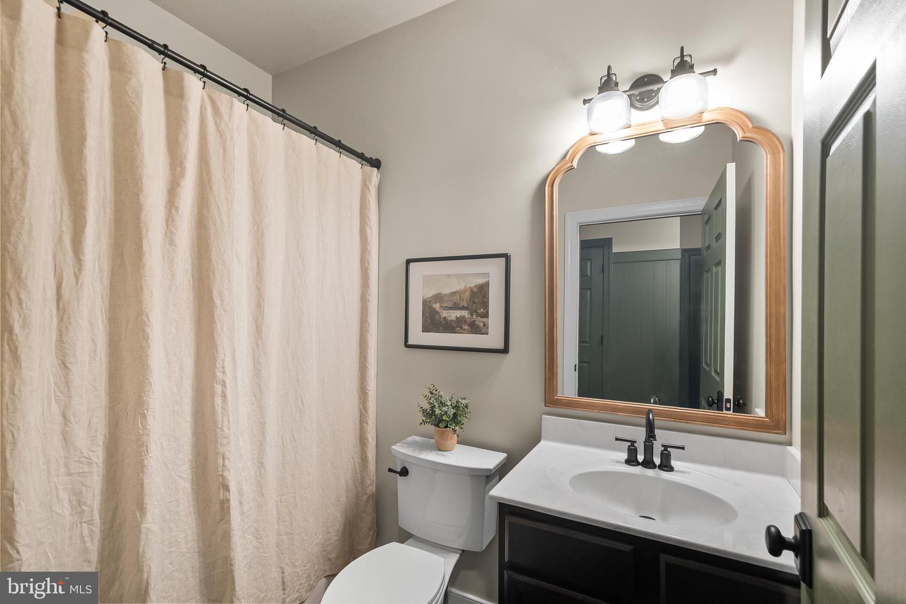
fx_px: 377
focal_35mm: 15
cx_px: 453
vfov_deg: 77.3
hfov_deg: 100.4
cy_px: 302
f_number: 7.1
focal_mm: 10
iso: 2200
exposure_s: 1/15
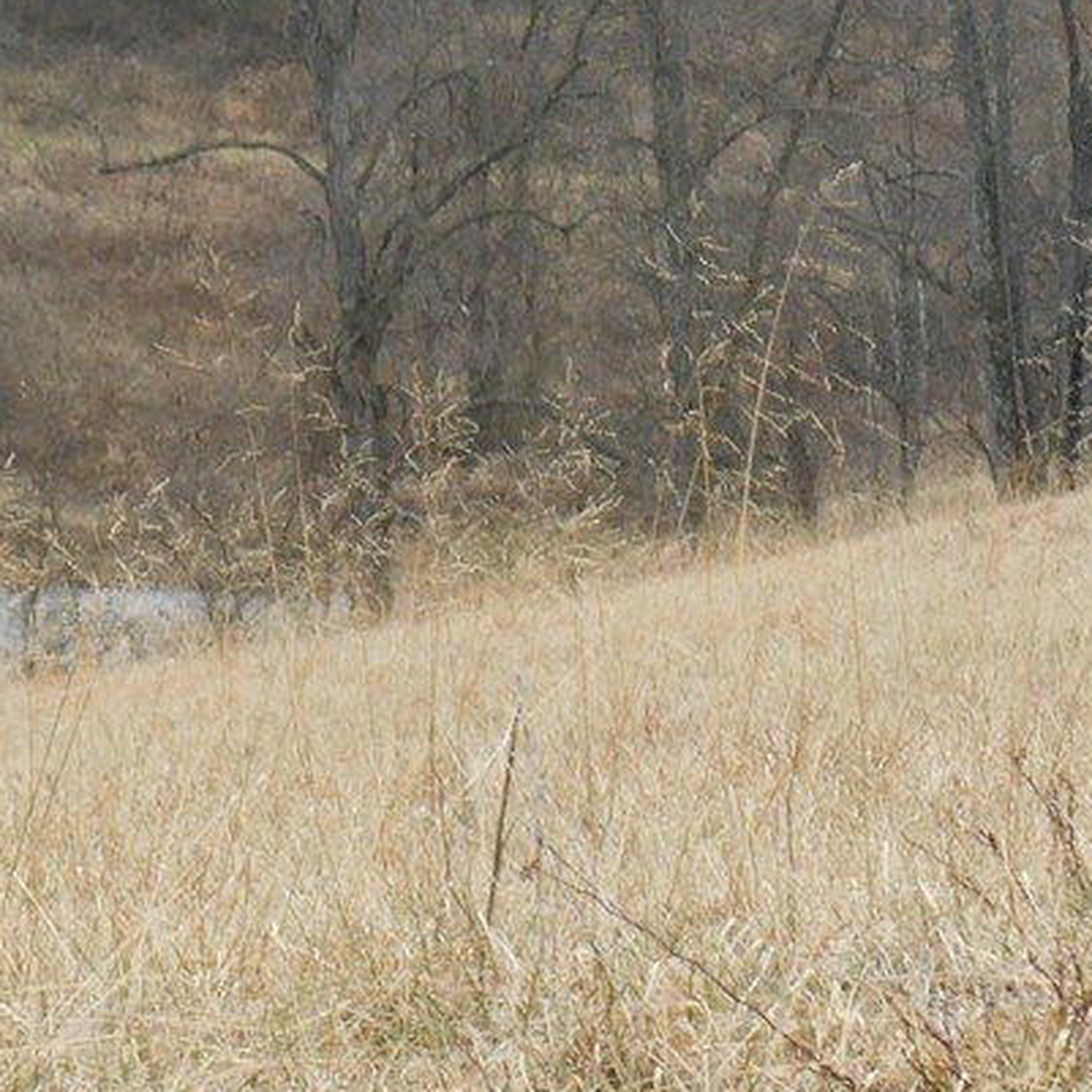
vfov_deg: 7.4
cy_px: 487
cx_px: 172
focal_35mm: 237
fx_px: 8459
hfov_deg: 7.4
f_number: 5.1
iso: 320
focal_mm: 18.8
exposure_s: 1/60
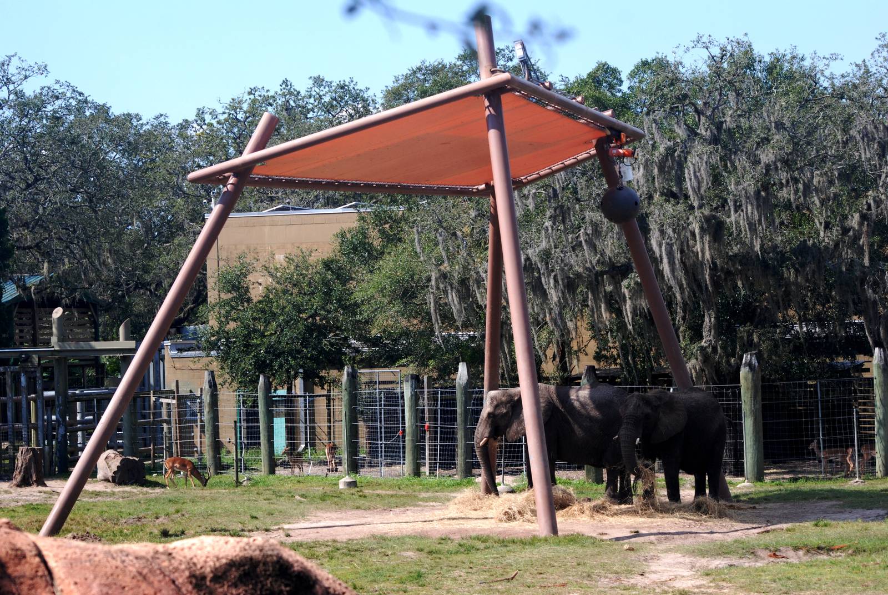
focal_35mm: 129
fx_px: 3186
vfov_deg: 10.7
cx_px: 444
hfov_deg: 15.9
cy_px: 298
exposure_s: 1/640
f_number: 6.3
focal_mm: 86
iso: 400
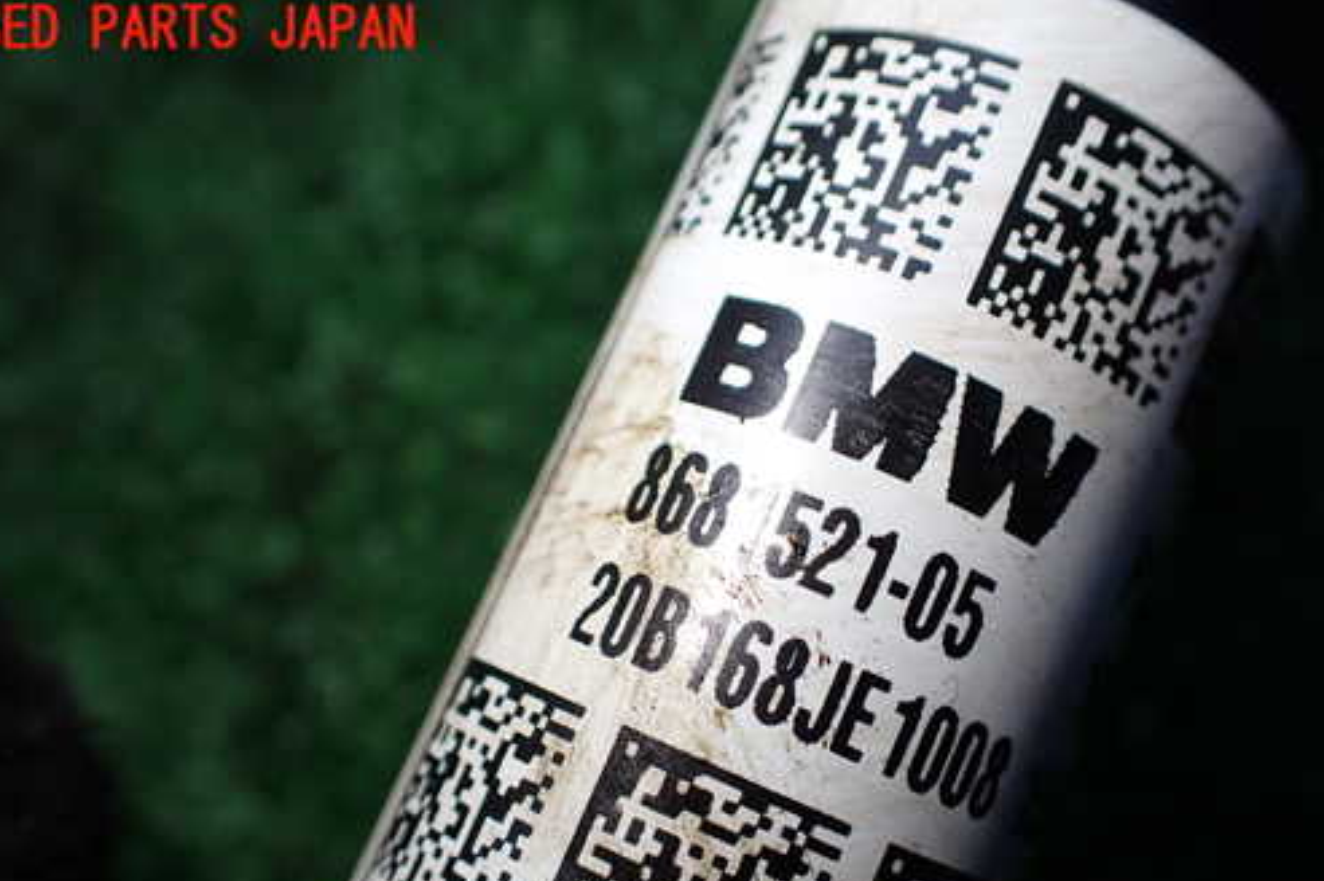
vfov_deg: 34.6
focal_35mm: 38
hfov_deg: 50.6
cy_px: 602
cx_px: 733
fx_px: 1397
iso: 100
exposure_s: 1/125
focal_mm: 5.4
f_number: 2.3
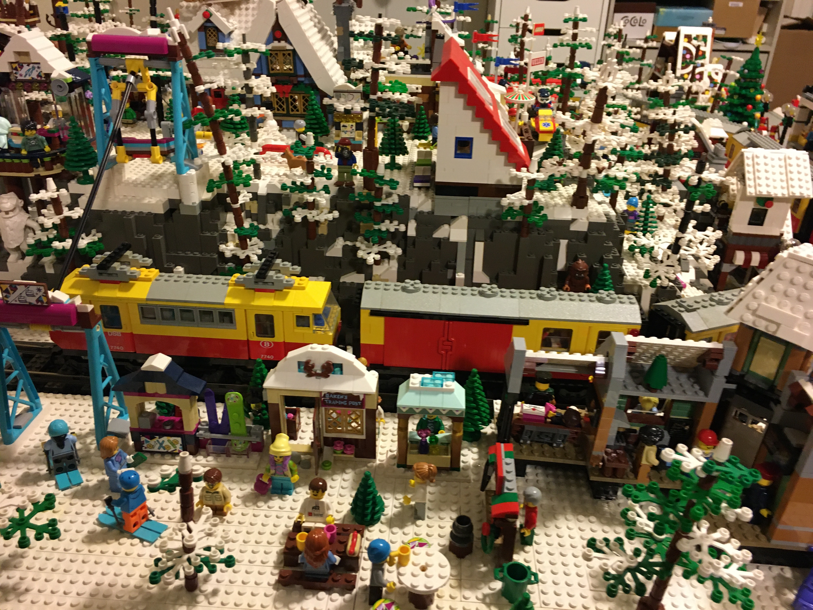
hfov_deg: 61.7
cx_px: 406
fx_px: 681
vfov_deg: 48.2
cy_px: 305
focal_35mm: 29
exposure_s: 1/17
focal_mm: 4.15
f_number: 2.2
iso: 200
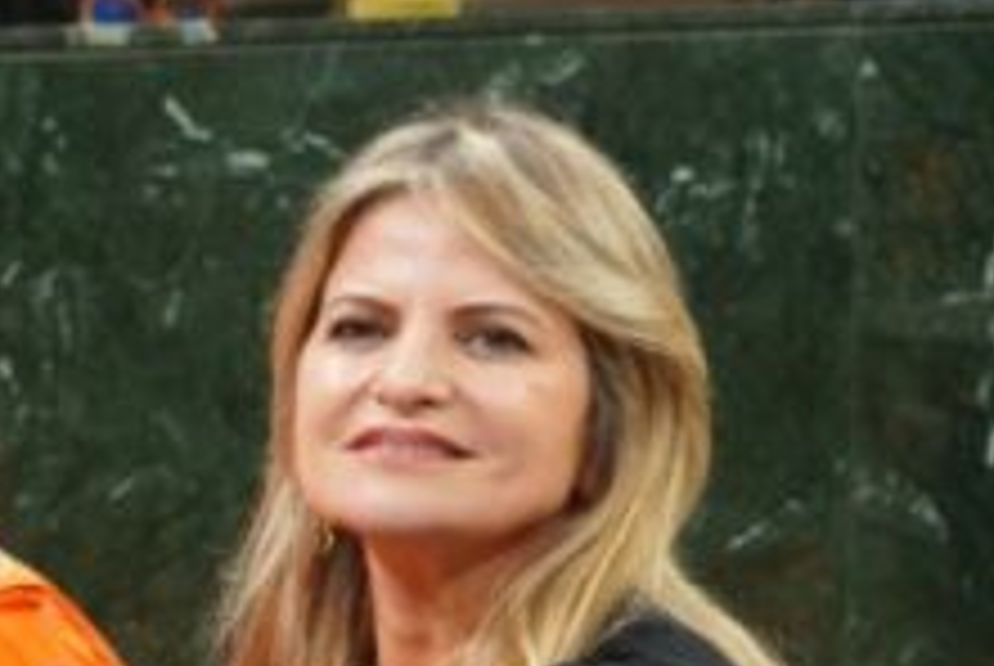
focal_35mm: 183
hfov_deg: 10.5
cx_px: -832
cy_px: 927
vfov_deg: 7.4
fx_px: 5059
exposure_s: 1/160
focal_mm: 45
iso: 1000
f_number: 5
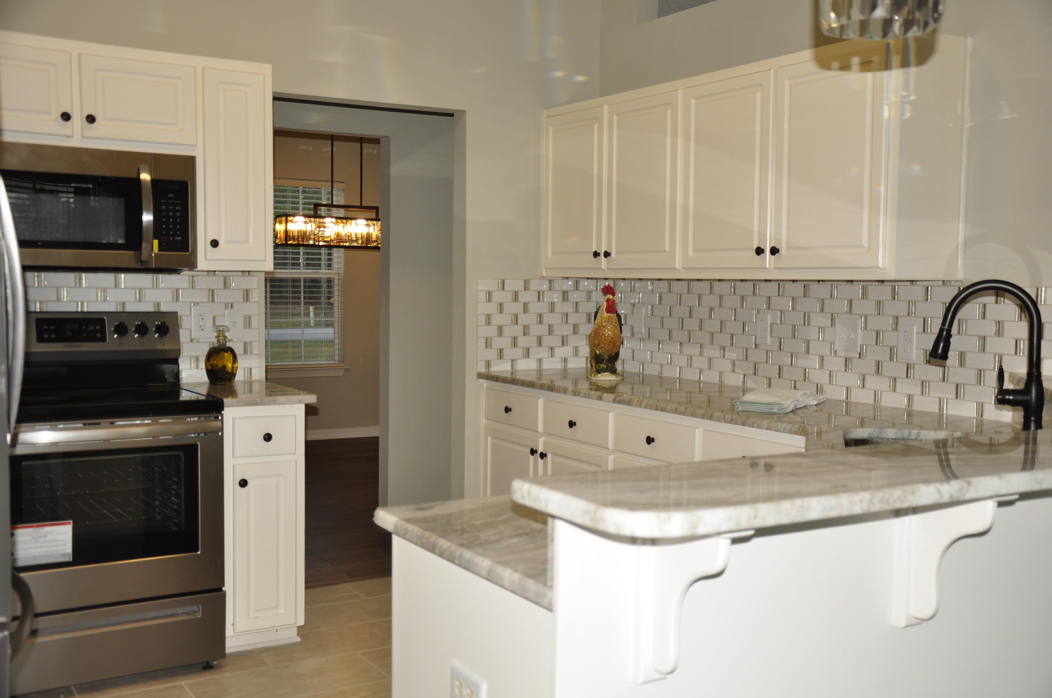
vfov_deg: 35.4
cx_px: 526
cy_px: 349
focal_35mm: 38
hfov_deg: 51.3
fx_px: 1094
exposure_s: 1/60
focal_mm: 25
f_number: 4
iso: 200
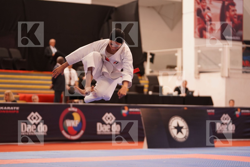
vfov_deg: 12.1
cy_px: 84
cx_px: 125
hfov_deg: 18.1
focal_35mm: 113
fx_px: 785
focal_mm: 113
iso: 800
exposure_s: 1/500
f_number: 2.8
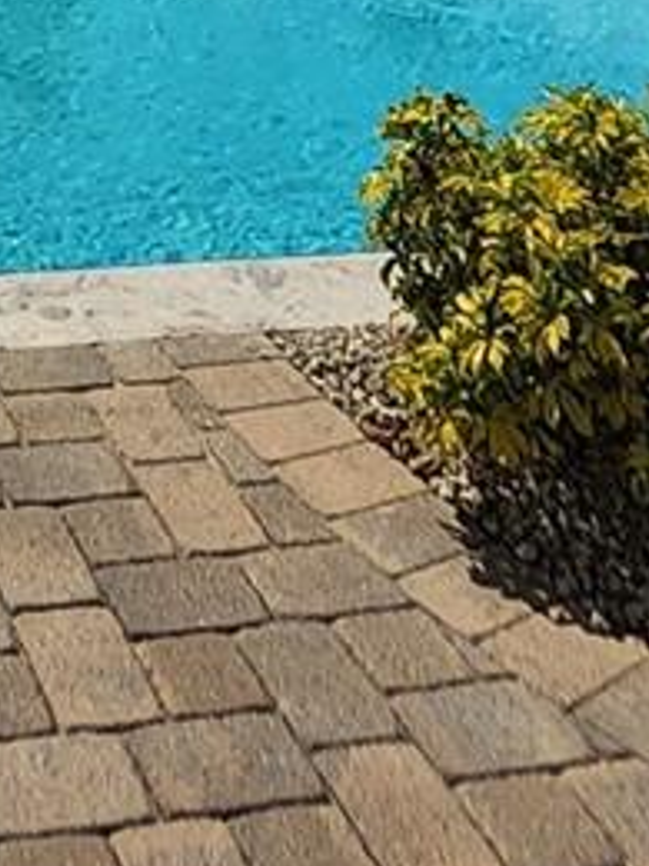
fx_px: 1500
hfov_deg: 22.0
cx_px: -188
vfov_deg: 22.8
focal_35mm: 60
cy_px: -583
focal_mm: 1.13
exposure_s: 1/4002
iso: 32
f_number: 2.2
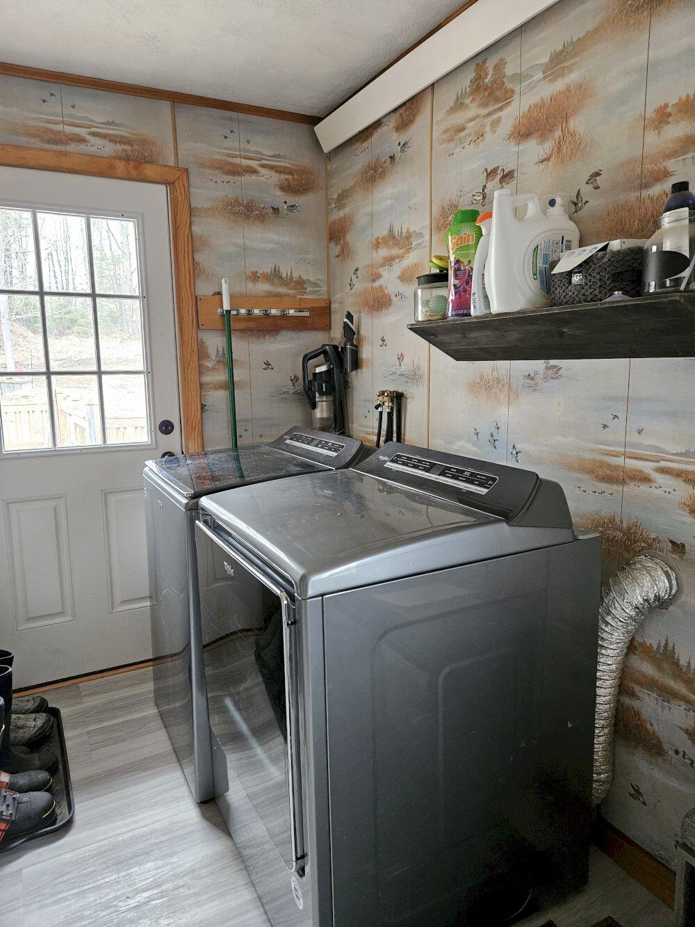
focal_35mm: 23
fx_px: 616
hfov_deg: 58.9
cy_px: 464
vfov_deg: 73.9
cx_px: 348
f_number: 1.8
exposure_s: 1/120
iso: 1000
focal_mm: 5.4
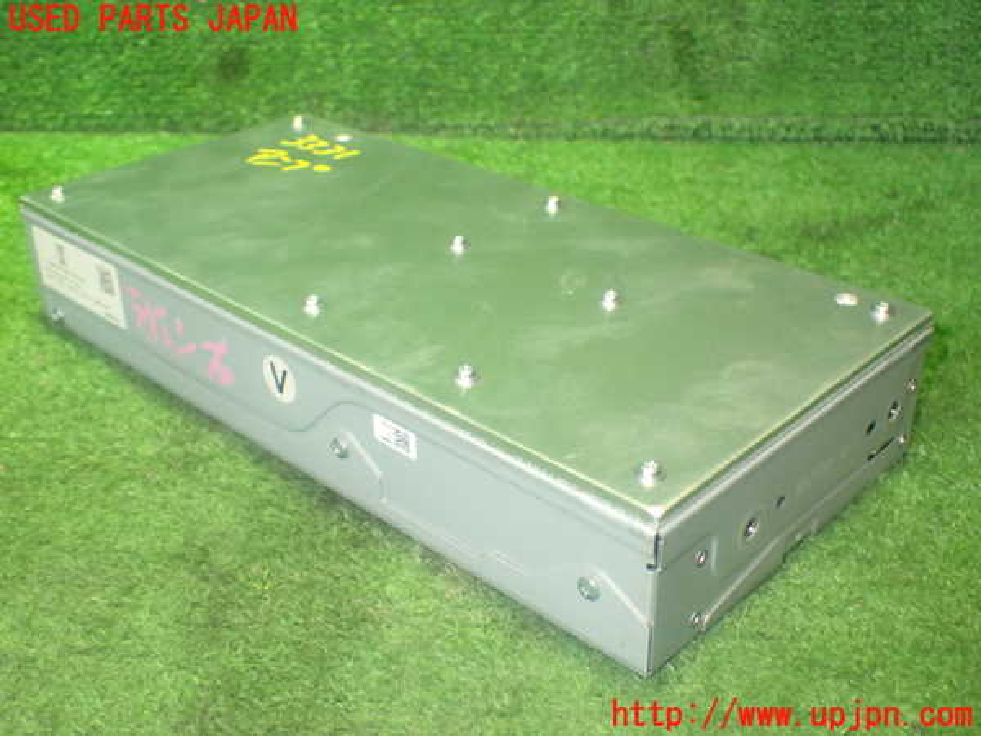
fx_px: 1162
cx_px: 490
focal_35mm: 41
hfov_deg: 45.8
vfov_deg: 35.1
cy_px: 368
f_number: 2.8
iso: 800
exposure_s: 1/20
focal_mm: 7.31
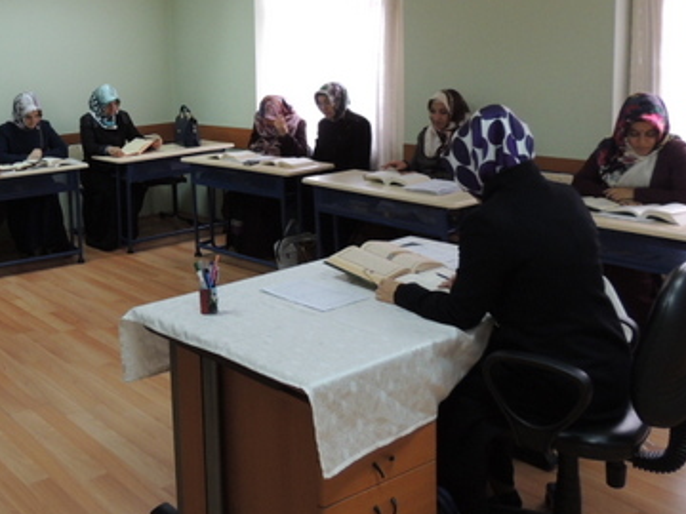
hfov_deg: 44.4
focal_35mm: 40
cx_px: 130
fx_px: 793
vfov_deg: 35.4
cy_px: 147
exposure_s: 1/30
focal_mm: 4.3
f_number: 3
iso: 280
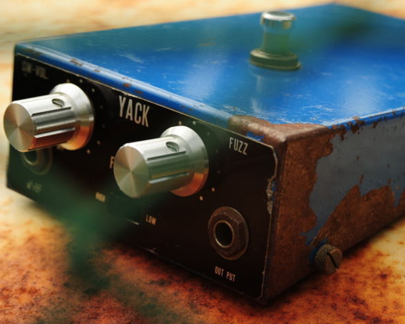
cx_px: 256
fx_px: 1498
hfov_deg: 15.4
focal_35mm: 125
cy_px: 161
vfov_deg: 12.3
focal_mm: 100
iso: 400
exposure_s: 1/400
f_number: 2
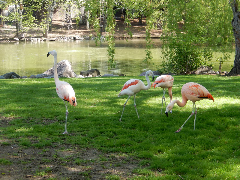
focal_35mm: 95
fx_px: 659
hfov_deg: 20.7
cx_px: 120
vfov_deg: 15.6
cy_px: 90
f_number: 5.2
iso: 125
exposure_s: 1/60
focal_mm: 17
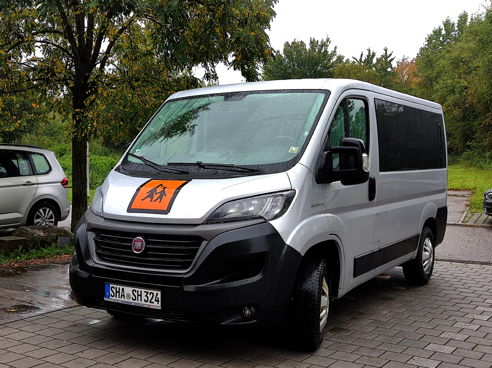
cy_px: 184
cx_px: 246
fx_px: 568
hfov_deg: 46.8
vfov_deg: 35.9
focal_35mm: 40
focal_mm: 4.71
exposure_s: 1/100
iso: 53
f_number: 1.79
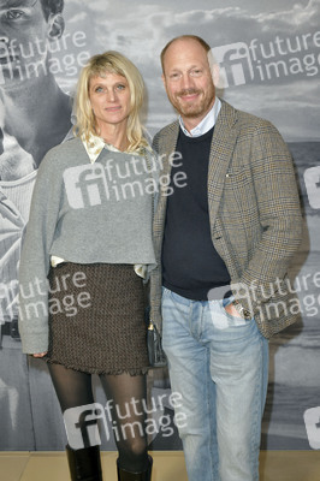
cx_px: 160
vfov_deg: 38.2
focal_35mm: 52
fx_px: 694
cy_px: 240
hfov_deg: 25.9
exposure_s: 1/125
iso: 1600
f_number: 5.6
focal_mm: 52
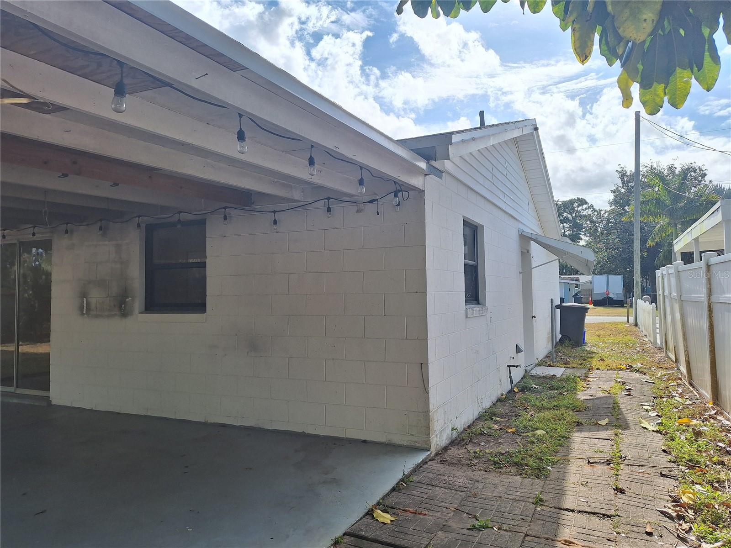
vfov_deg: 58.9
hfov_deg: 73.9
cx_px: 366
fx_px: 486
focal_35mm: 23
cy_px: 274
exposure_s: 1/1374
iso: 40
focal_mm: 5.54
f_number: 1.8
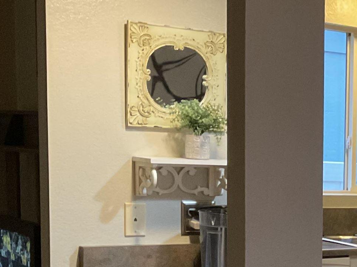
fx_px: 959
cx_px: 518
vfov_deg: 15.5
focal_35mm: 93
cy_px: 285
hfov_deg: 18.9
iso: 250
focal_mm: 3
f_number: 1.8
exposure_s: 1/40
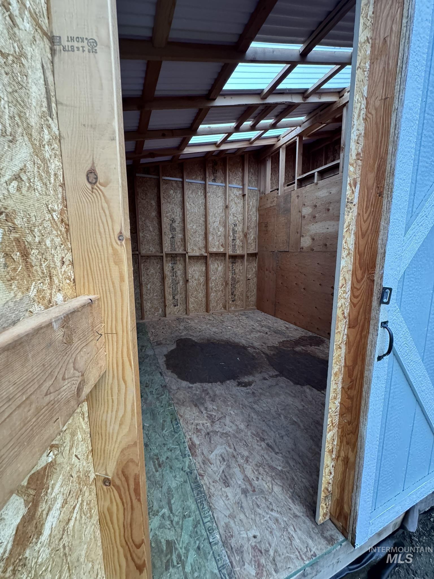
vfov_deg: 102.1
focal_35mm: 14
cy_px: 290
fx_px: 234
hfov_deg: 85.7
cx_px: 217
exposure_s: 1/99
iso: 320
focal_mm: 2.22
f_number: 2.2
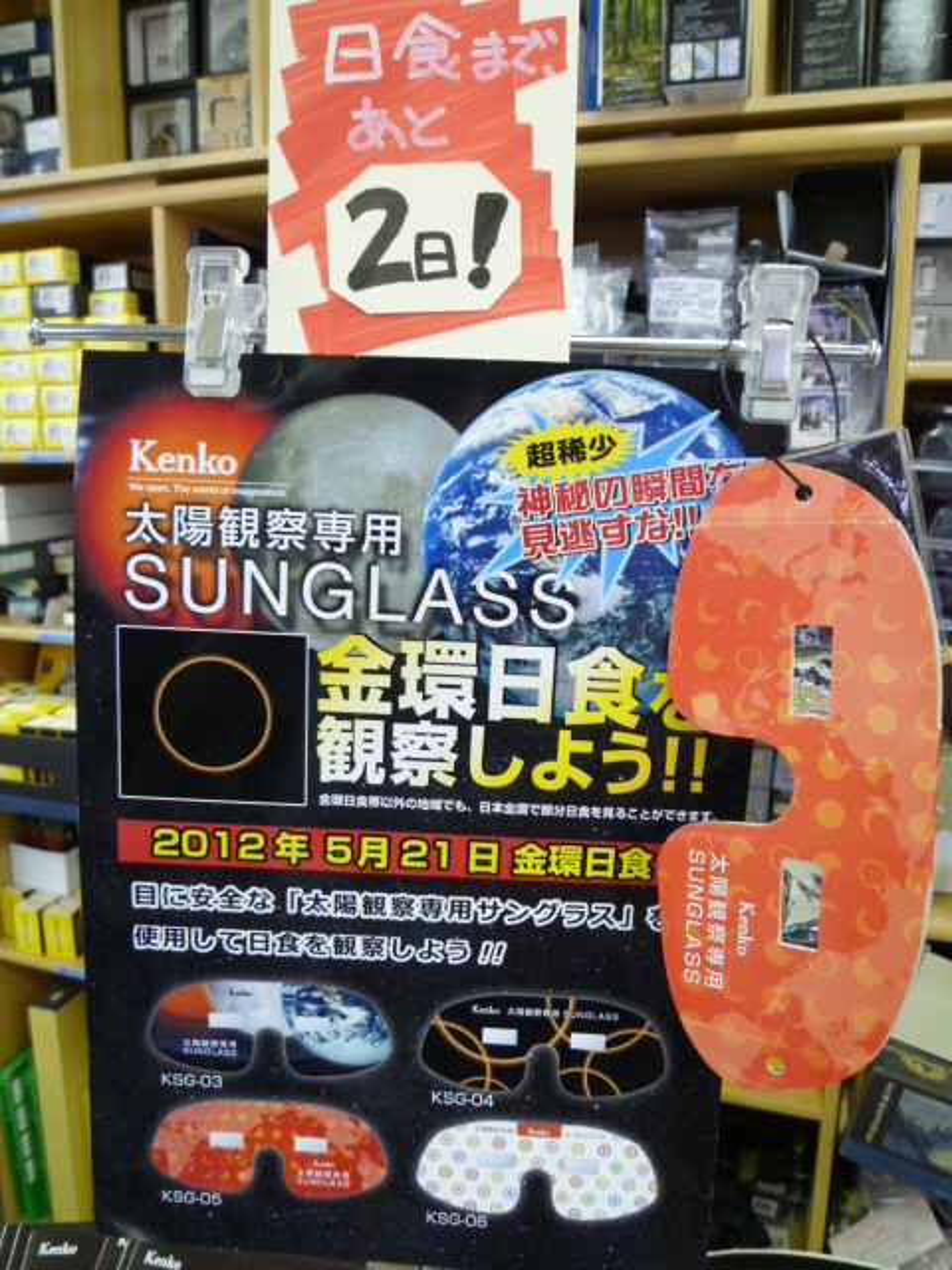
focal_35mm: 27
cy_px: 635
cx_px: 476
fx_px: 990
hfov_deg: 51.4
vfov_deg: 65.3
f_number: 2.9
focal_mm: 4.8
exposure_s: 1/30
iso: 160
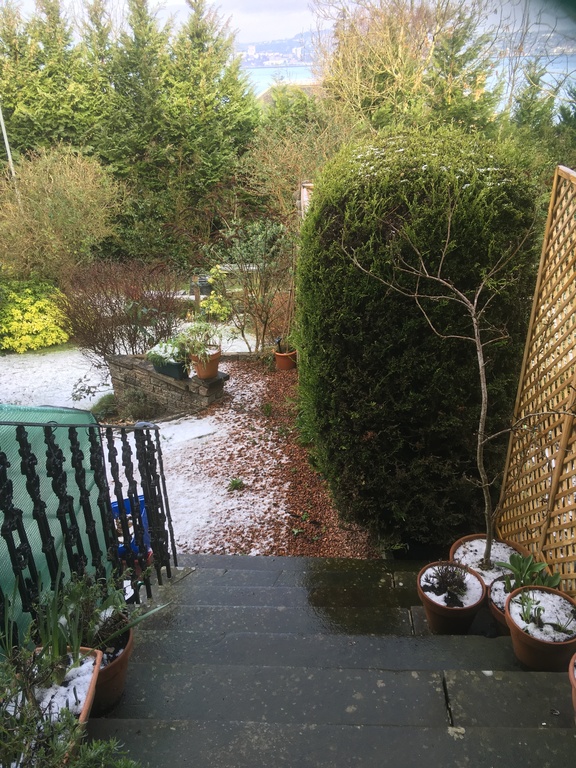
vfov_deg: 61.7
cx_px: 288
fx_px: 643
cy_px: 384
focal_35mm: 29
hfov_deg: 48.2
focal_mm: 4.15
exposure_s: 1/100
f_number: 2.2
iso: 25
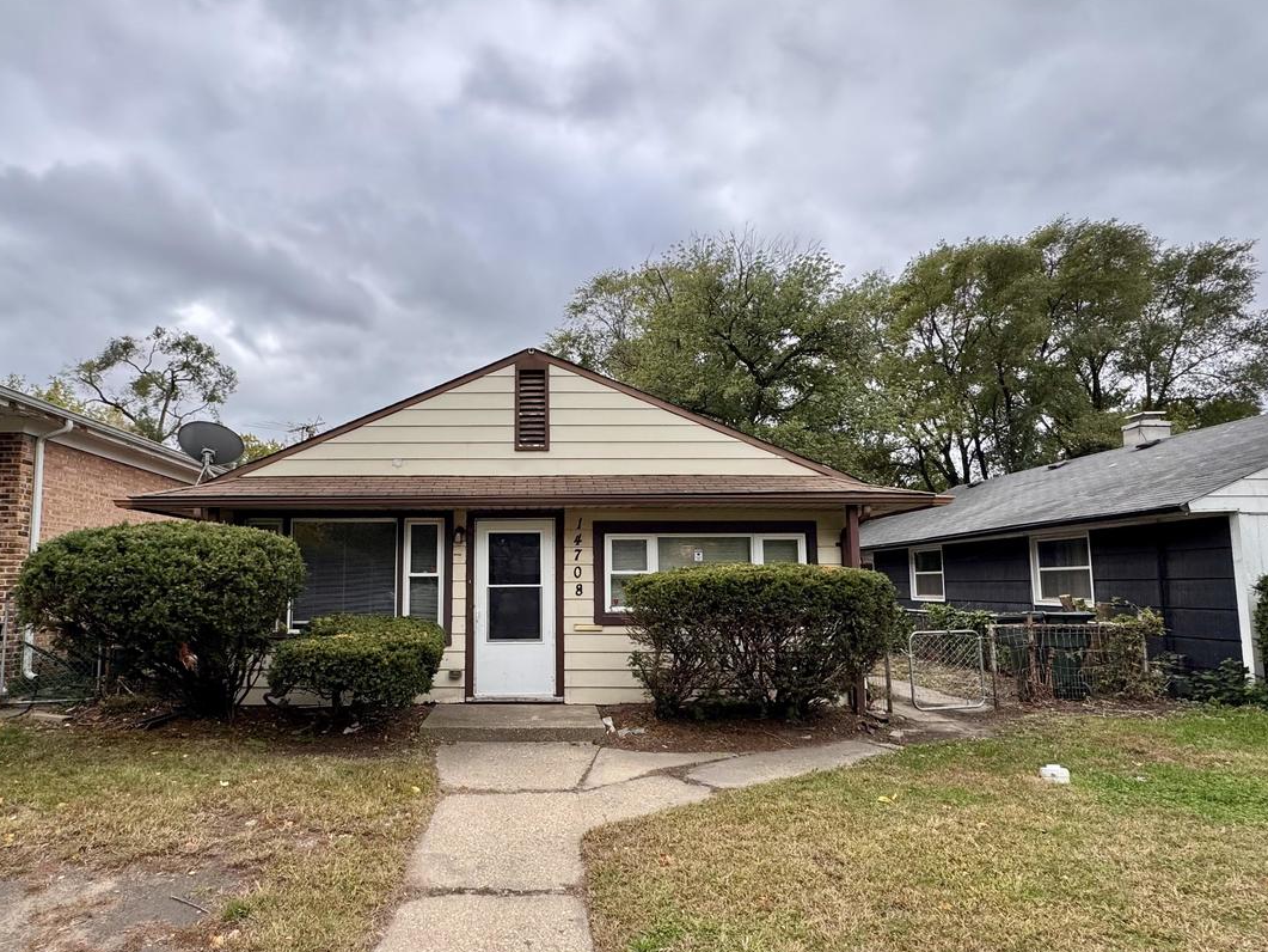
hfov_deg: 83.9
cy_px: 523
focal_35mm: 19
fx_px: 696
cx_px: 526
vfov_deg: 68.5
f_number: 2.2
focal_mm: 2.22
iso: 40
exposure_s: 1/561
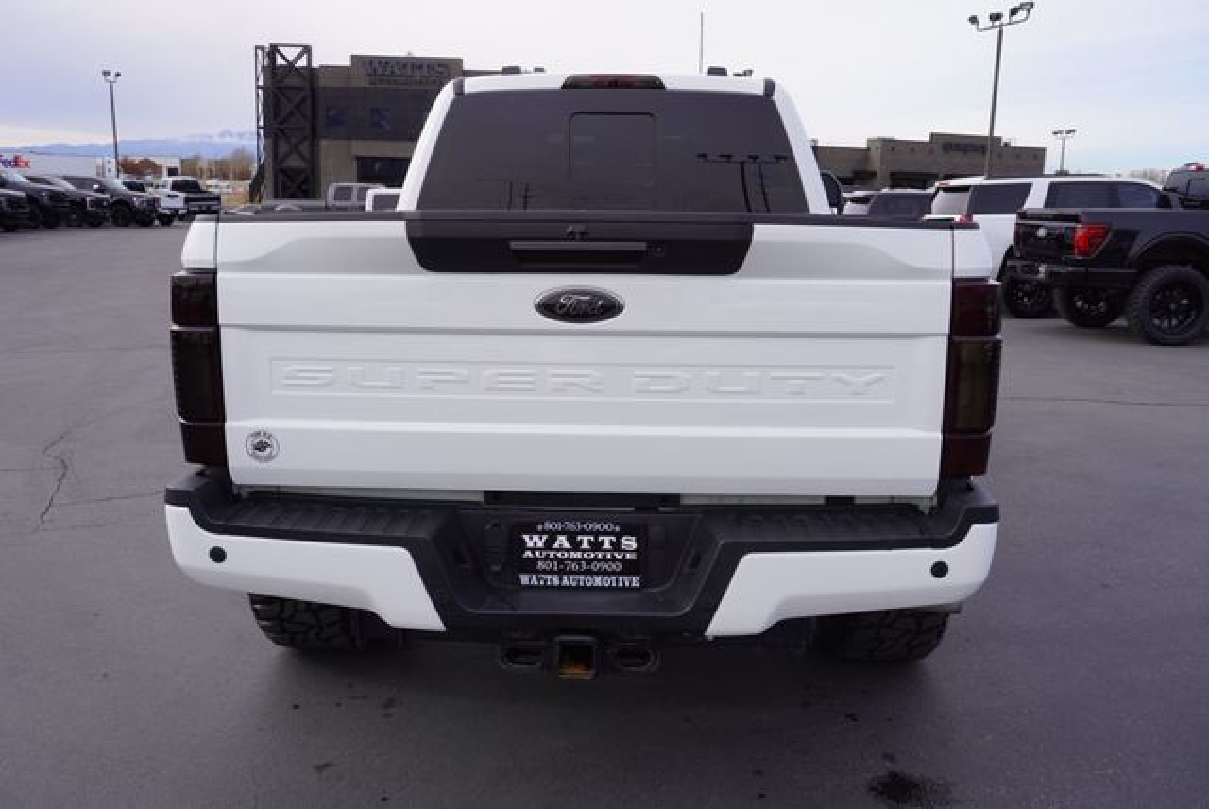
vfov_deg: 43.7
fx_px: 1008
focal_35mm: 30
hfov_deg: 61.9
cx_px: 604
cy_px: 404
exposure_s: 1/125
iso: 100
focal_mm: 20
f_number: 8
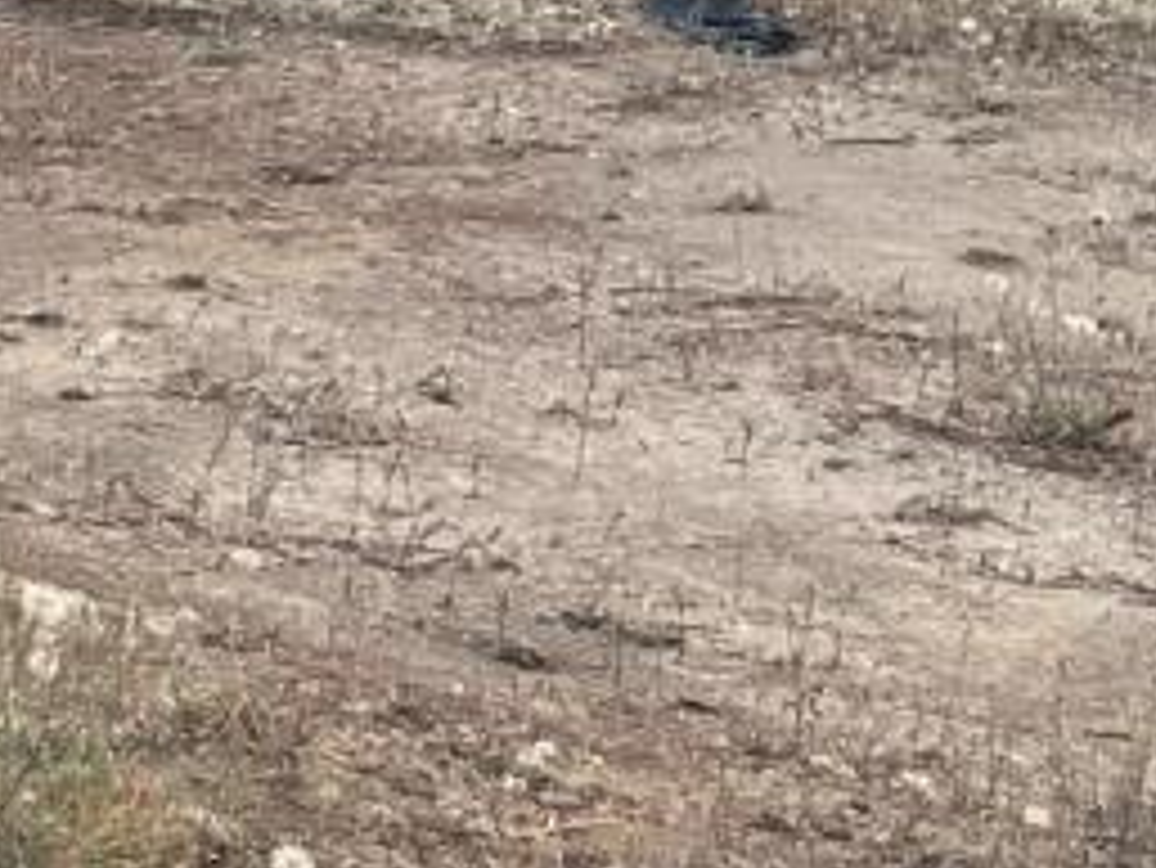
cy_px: -335
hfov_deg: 10.7
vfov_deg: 9.9
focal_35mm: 146
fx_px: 4878
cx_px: -1921
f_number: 1.6
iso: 32
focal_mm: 5.1
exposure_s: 1/200
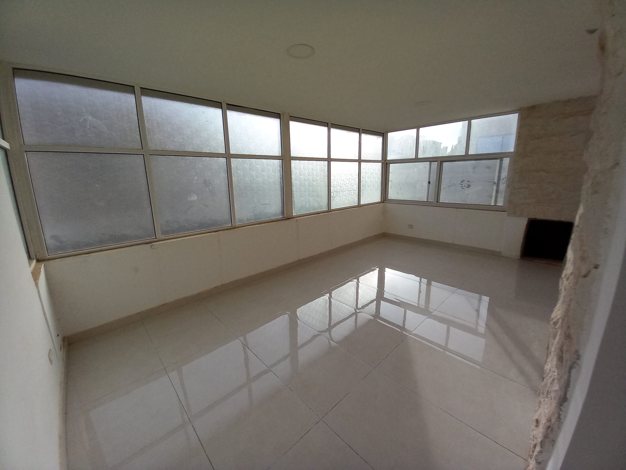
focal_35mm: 13
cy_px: 235
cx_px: 313
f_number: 2.2
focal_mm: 1.13
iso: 40
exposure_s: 1/825
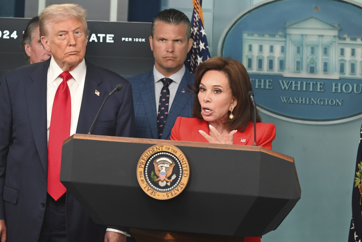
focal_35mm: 200
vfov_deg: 6.9
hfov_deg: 10.3
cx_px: 181
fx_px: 2012
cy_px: 121
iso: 4000
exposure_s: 1/250
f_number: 5.6
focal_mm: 200
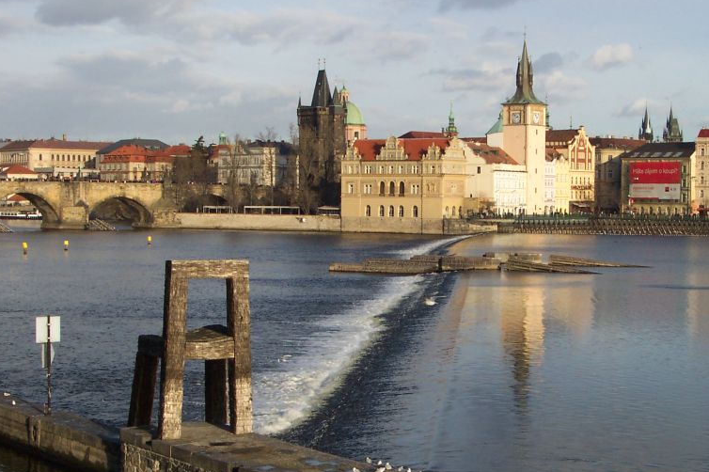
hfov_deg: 30.0
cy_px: 260
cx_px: 446
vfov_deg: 20.3
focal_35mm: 67
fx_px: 1319
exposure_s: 1/500
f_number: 5.6
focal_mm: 10.7
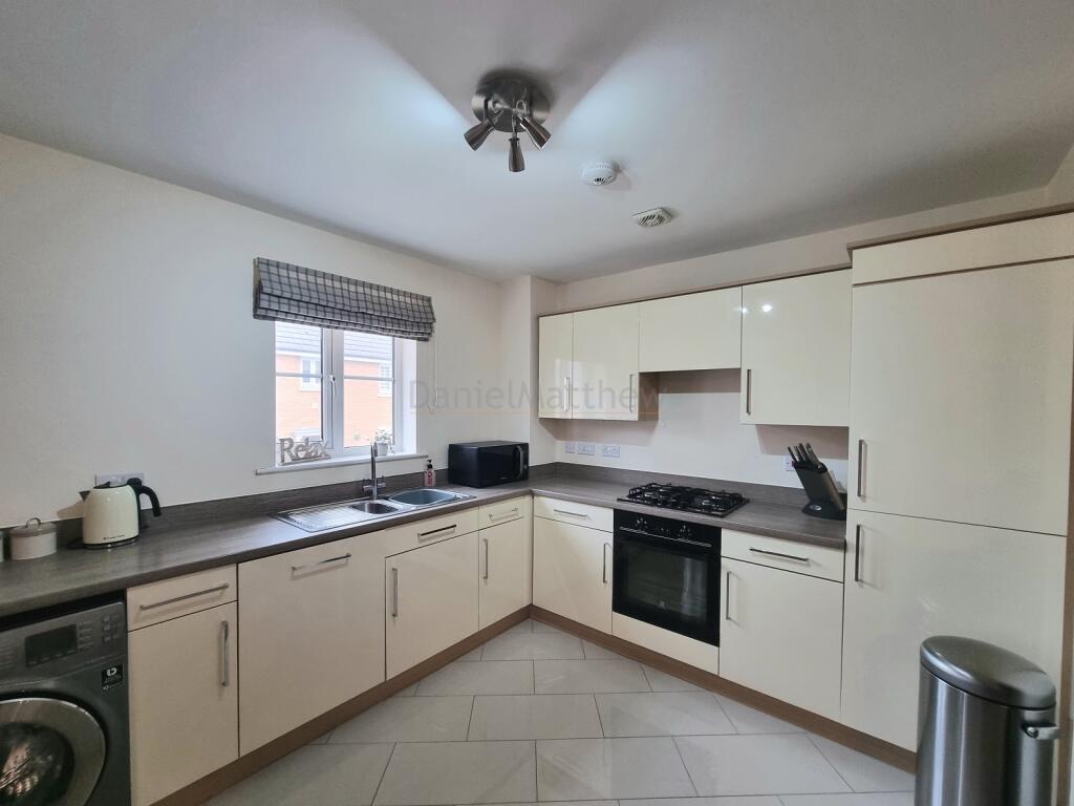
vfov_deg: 89.9
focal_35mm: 13
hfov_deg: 106.2
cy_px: 403
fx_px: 403
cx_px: 537
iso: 125
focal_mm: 2.2
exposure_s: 1/50
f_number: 2.2
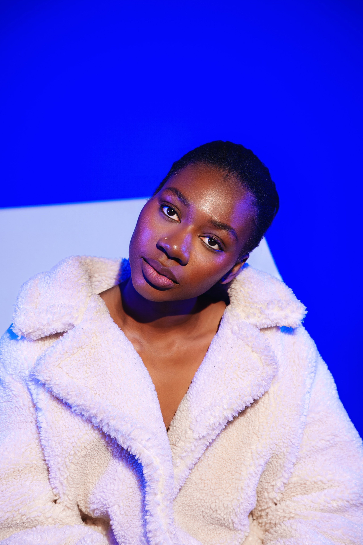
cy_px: 272
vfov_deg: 33.7
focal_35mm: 60
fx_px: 900
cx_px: 182
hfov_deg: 22.8
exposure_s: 1/100
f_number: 4
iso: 125
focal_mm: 59.5
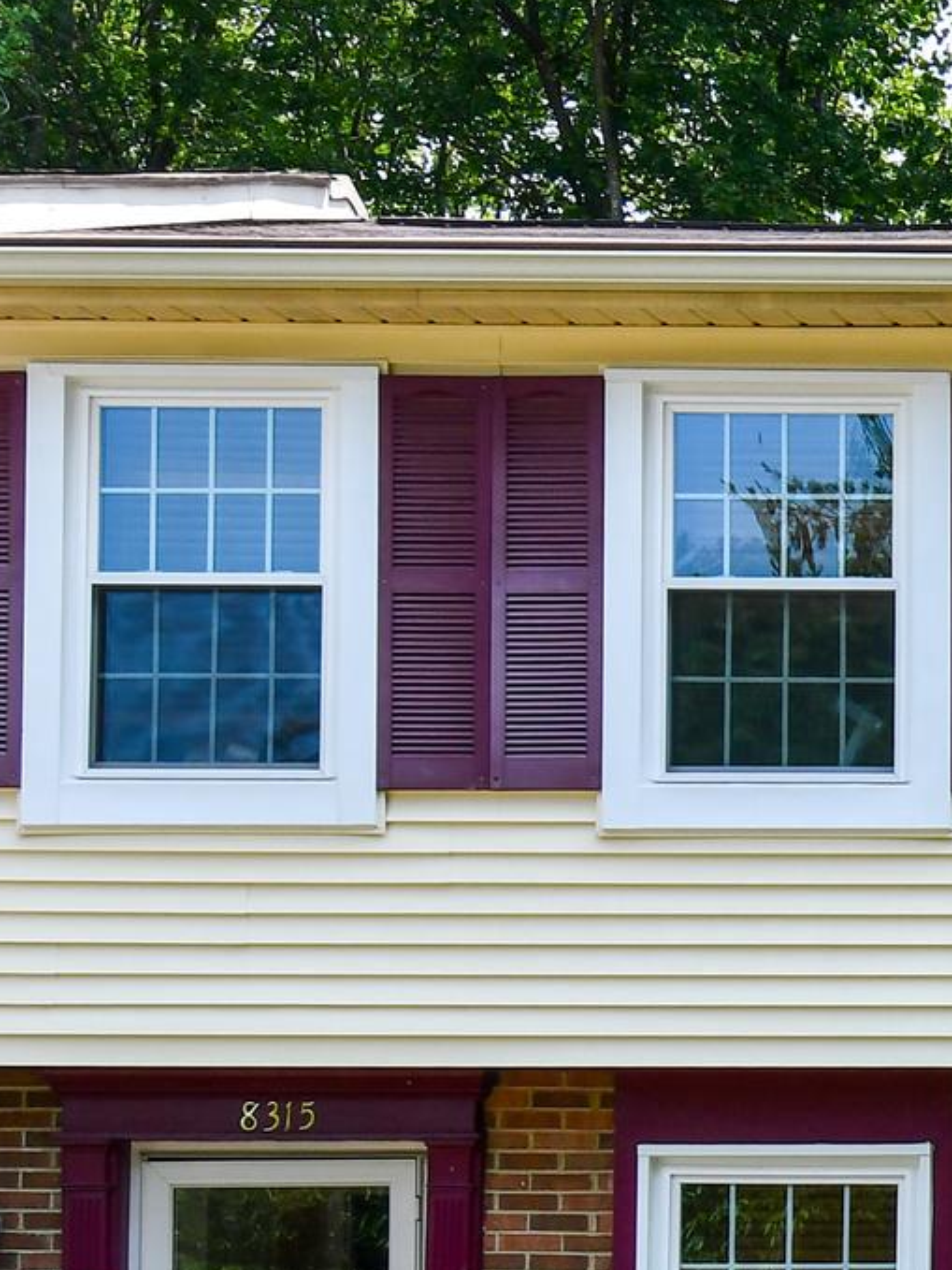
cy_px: 1271
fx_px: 3191
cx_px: 1885
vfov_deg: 21.7
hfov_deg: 14.3
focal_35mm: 87
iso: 200
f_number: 8
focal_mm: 20
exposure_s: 1/250
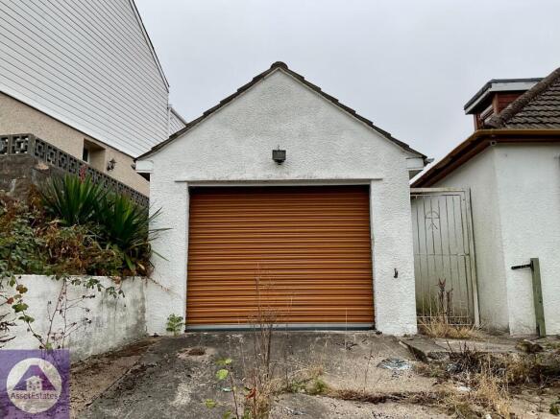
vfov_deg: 48.2
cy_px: 210
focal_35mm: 29
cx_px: 280
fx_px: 469
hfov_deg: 61.7
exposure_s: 1/500
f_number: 1.8
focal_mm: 3
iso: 16
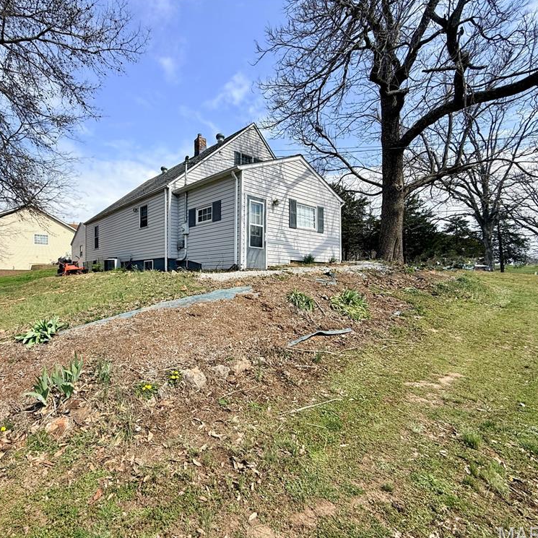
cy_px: 273
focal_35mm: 17
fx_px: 299
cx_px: 201
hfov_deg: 82.3
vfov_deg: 84.0
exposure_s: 1/1961
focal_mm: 2.22
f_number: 2.2
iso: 50
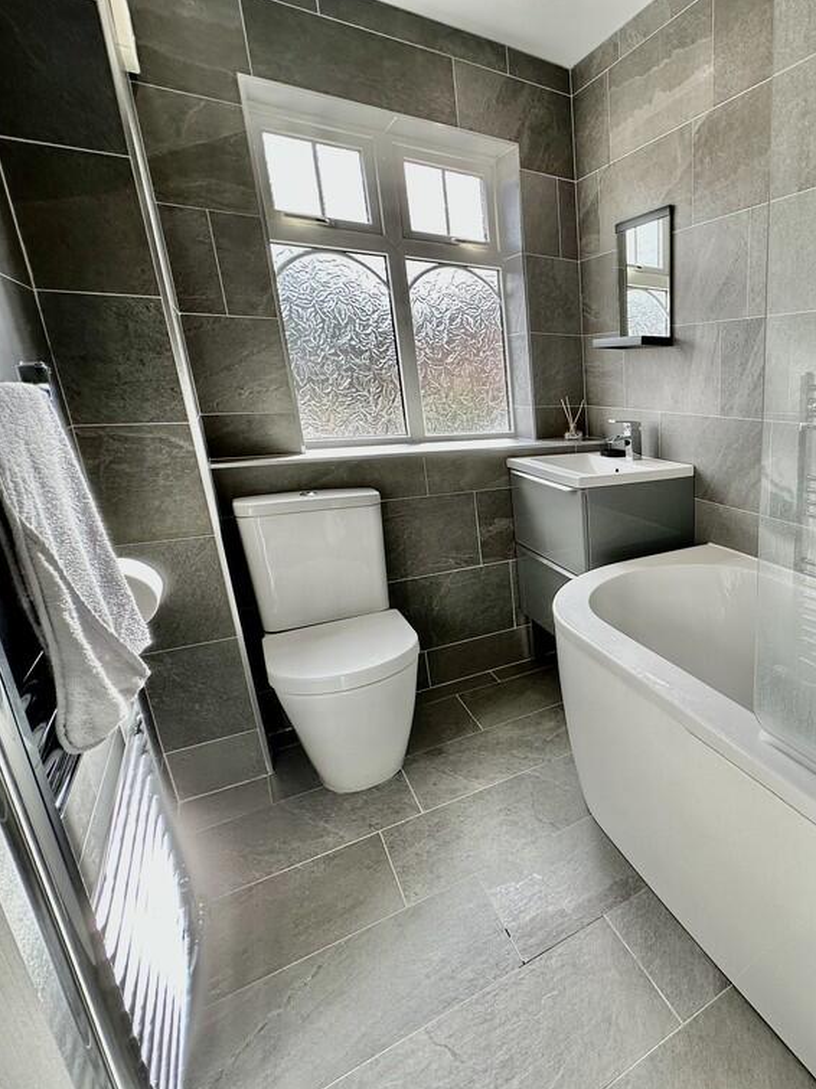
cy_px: 550
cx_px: 704
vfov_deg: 84.7
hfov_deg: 60.3
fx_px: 597
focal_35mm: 19
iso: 40
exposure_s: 1/120
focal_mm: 2.22
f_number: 2.2
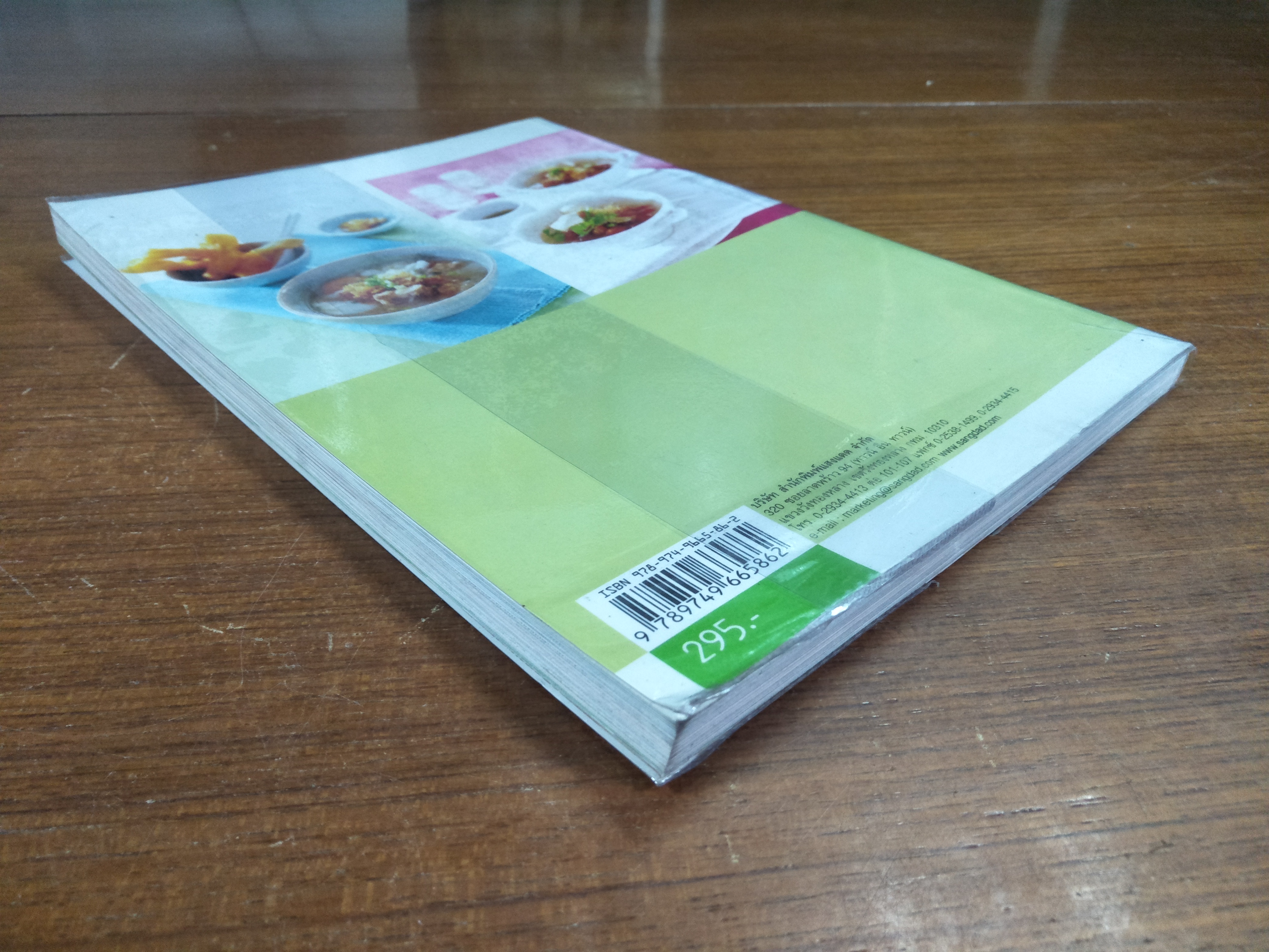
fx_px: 733
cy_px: 476
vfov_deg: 66.0
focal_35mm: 20
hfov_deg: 81.7
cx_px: 634
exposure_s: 1/33
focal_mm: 3.46
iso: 281
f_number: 2.2
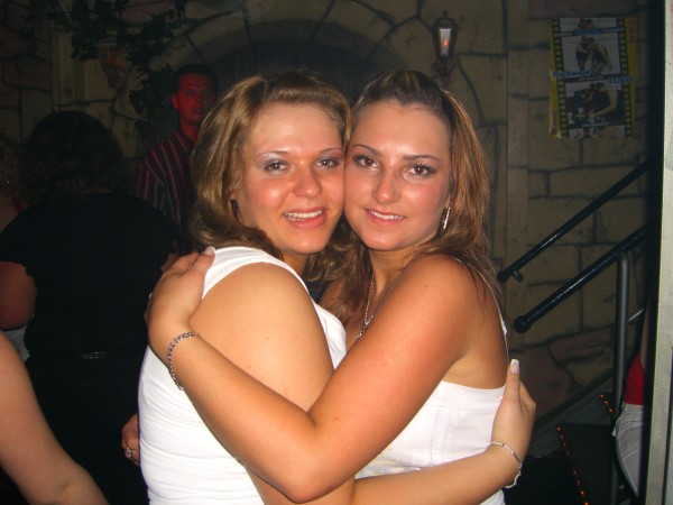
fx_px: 739
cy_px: 252
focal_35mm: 38
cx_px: 336
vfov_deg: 37.7
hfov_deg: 49.0
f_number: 2.8
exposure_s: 1/60
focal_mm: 7.9
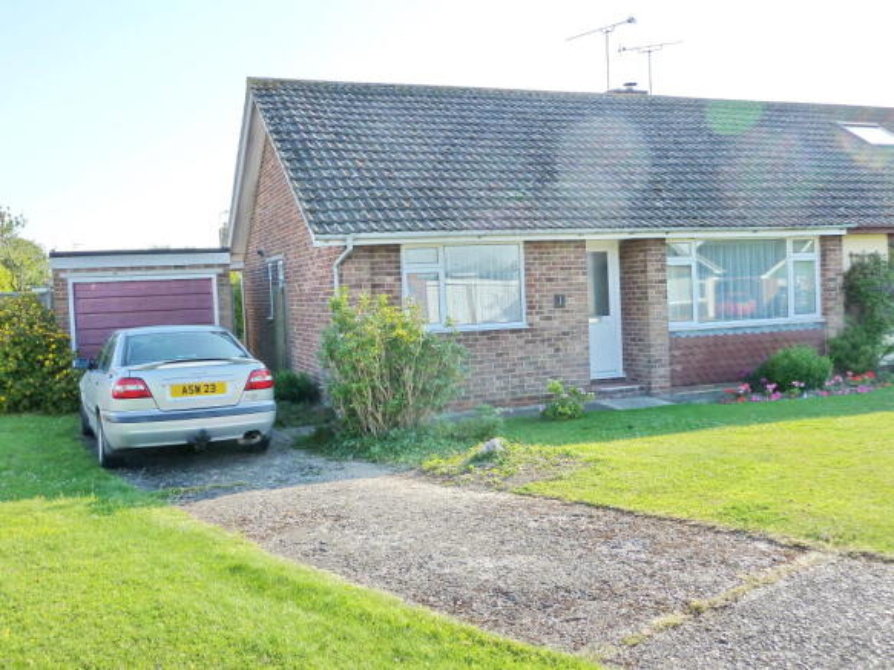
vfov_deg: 40.7
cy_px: 335
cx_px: 447
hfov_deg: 52.6
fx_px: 904
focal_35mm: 35
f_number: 4
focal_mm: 5.7
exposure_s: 1/250
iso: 125
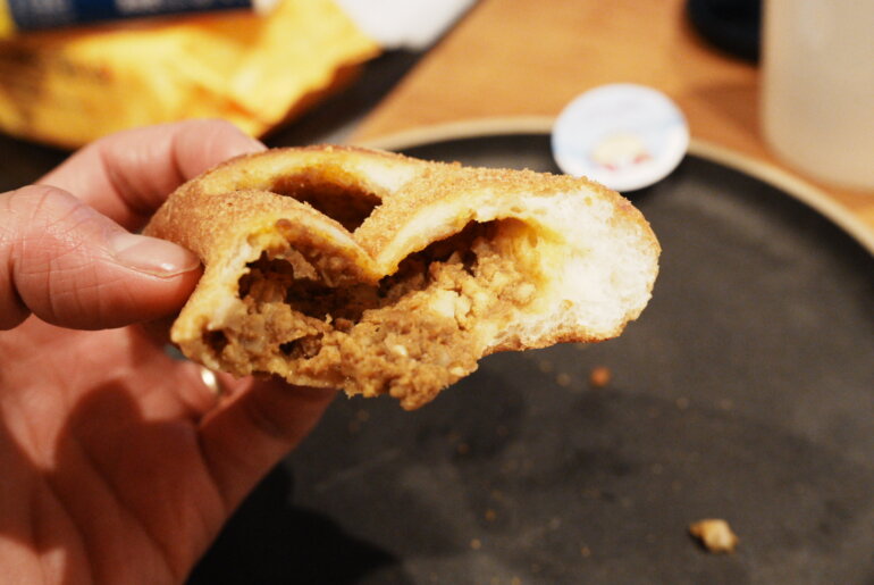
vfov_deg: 29.3
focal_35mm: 46
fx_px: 1118
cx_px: 437
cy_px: 292
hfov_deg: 42.7
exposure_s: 1/50
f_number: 8
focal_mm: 46
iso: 8000
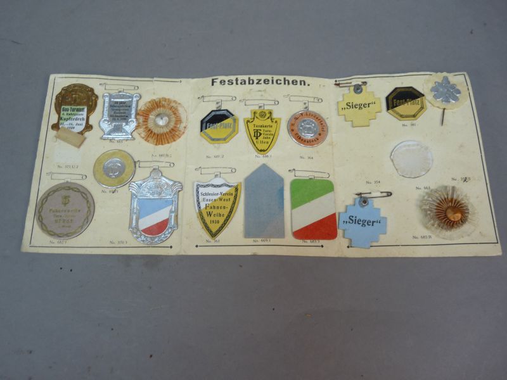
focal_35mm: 27
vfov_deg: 51.4
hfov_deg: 65.3
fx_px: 395
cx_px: 254
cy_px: 190
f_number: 2.8
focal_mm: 4.8
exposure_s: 1/50
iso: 100
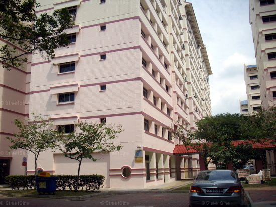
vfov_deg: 38.6
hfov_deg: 50.2
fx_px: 295
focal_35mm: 37
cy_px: 104
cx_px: 138
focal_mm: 6.2
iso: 80
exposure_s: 1/500
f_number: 5.6
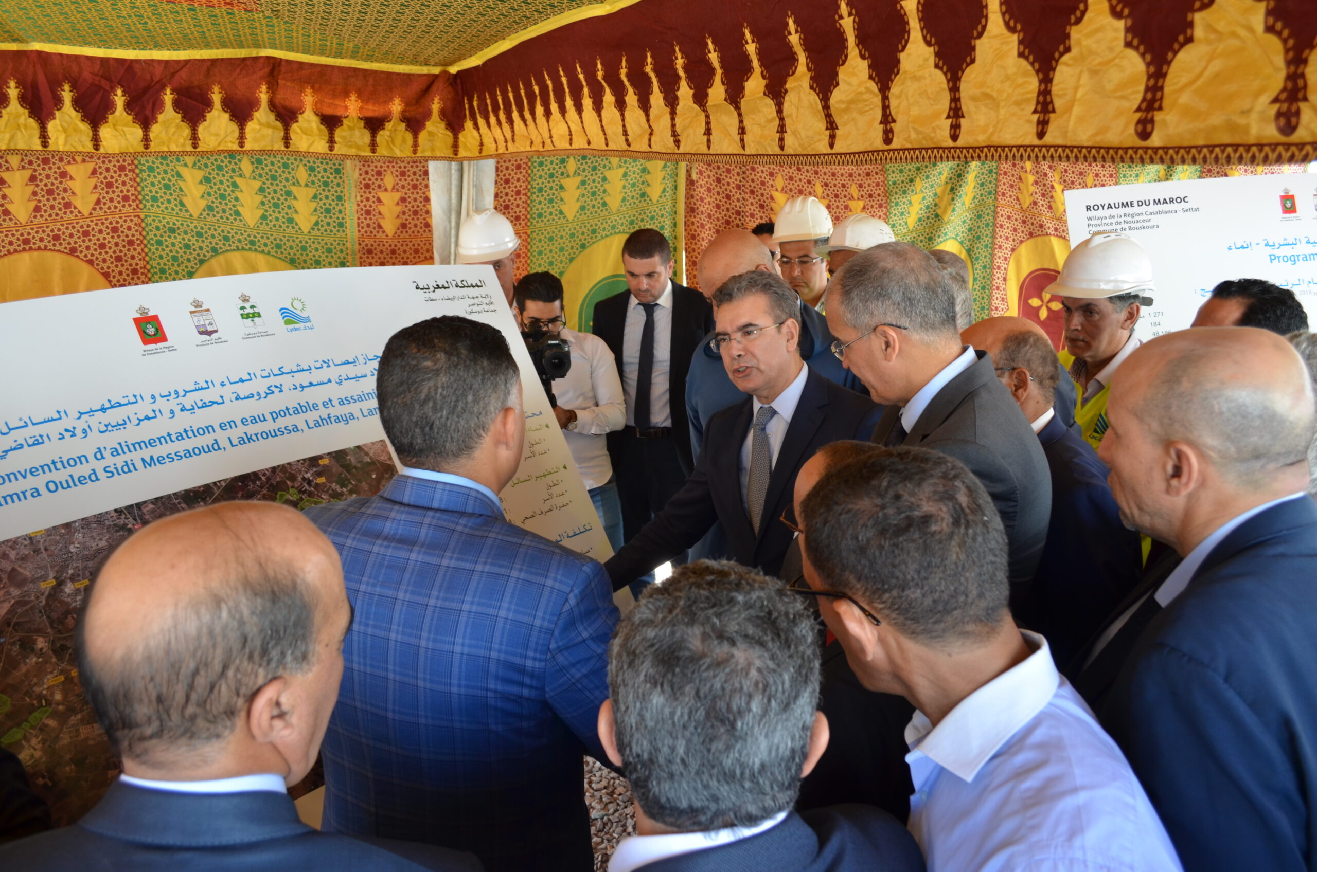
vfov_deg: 47.7
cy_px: 436
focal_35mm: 27
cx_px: 658
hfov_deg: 67.5
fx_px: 986
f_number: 4.5
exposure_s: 1/80
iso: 400
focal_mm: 18
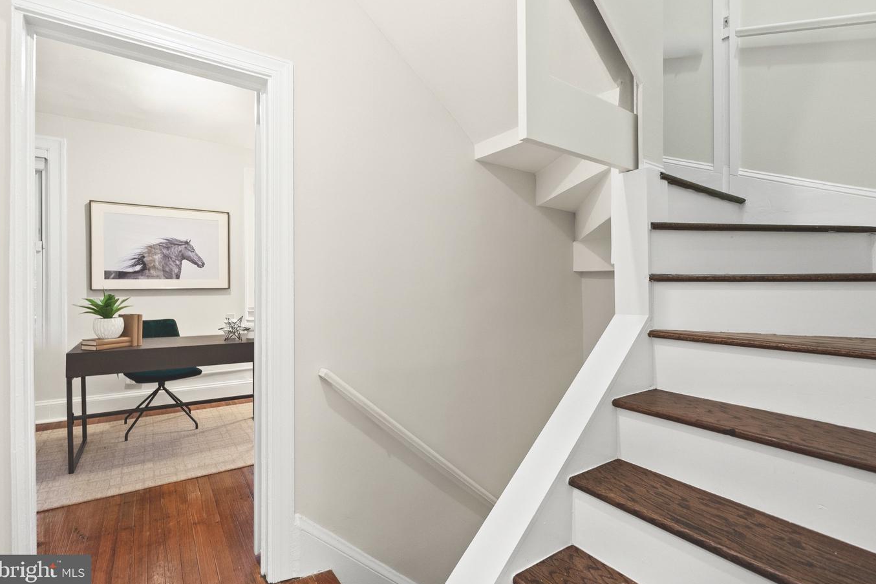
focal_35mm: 17
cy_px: 277
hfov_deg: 93.2
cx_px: 456
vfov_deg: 70.4
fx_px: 414
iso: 2500
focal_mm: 16
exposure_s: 1/25
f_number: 4
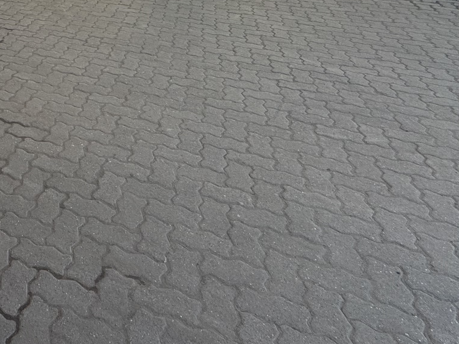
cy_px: -83
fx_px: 491
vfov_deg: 31.4
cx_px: -24
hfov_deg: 41.8
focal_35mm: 37
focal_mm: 2.22
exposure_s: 1/473
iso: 40
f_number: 2.2
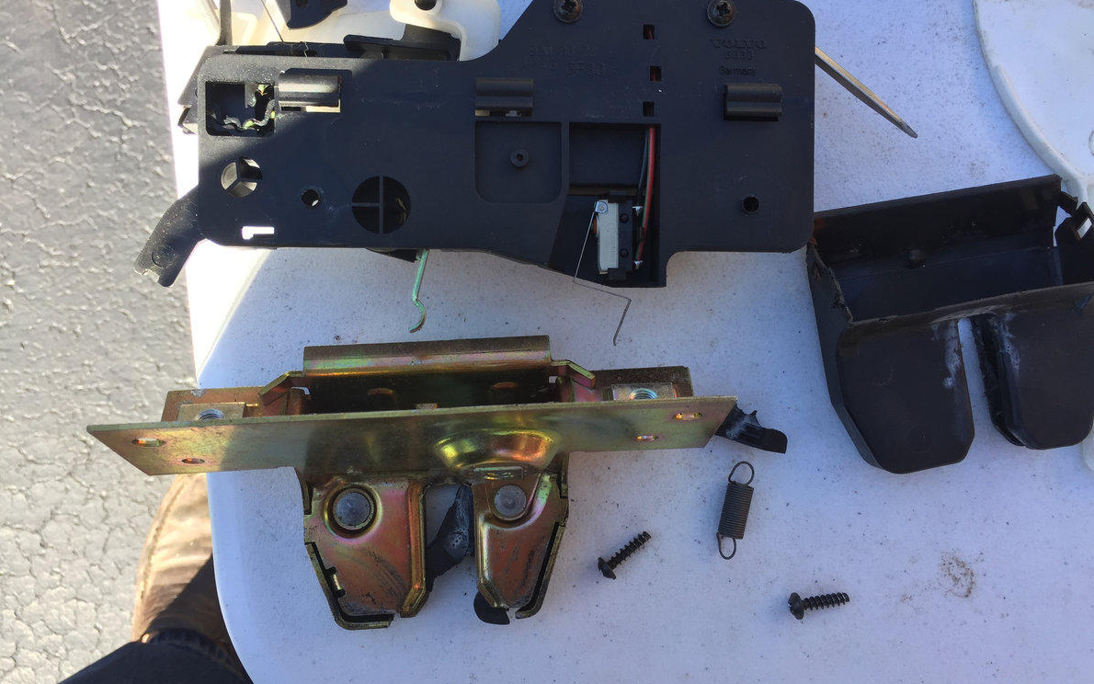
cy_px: 329
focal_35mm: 31
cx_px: 543
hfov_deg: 61.2
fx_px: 924
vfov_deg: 40.6
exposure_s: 1/306
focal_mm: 4.15
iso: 32
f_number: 2.2
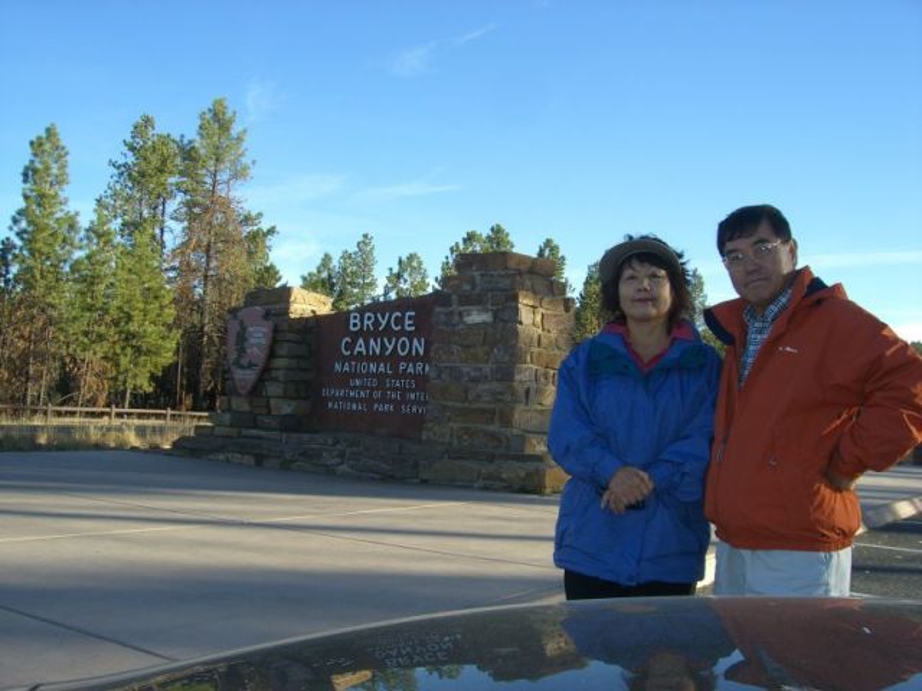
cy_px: 346
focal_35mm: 38
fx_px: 1012
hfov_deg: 49.0
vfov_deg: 37.7
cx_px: 461
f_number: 4.3
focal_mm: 6.2
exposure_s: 1/200
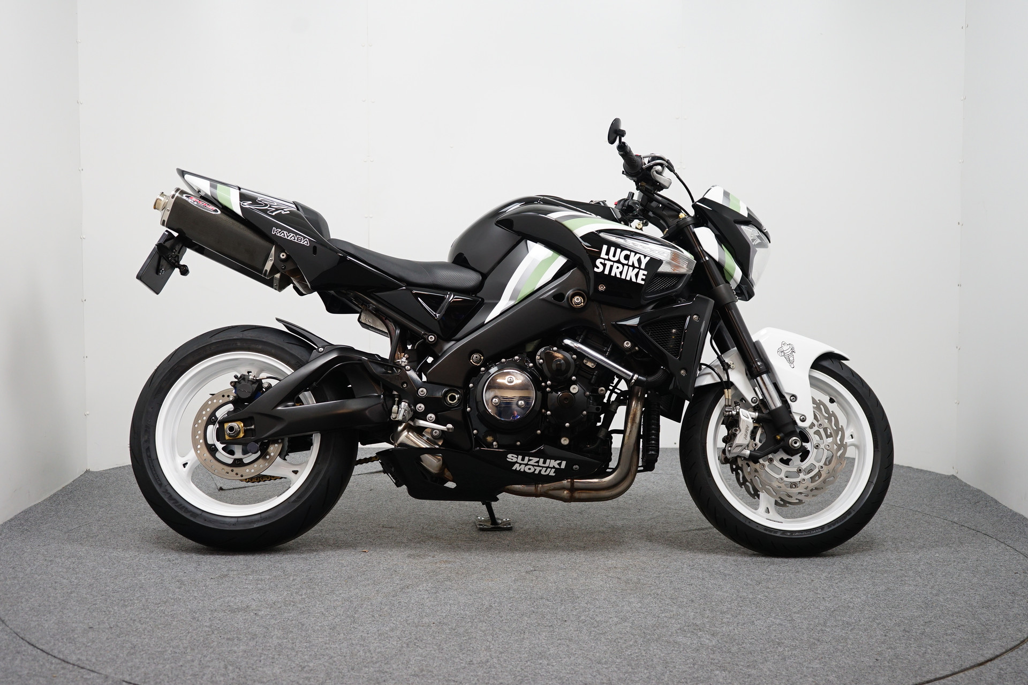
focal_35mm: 51
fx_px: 1456
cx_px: 514
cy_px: 342
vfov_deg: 26.5
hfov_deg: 38.9
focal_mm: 51
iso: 640
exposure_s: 1/60
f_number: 4.5
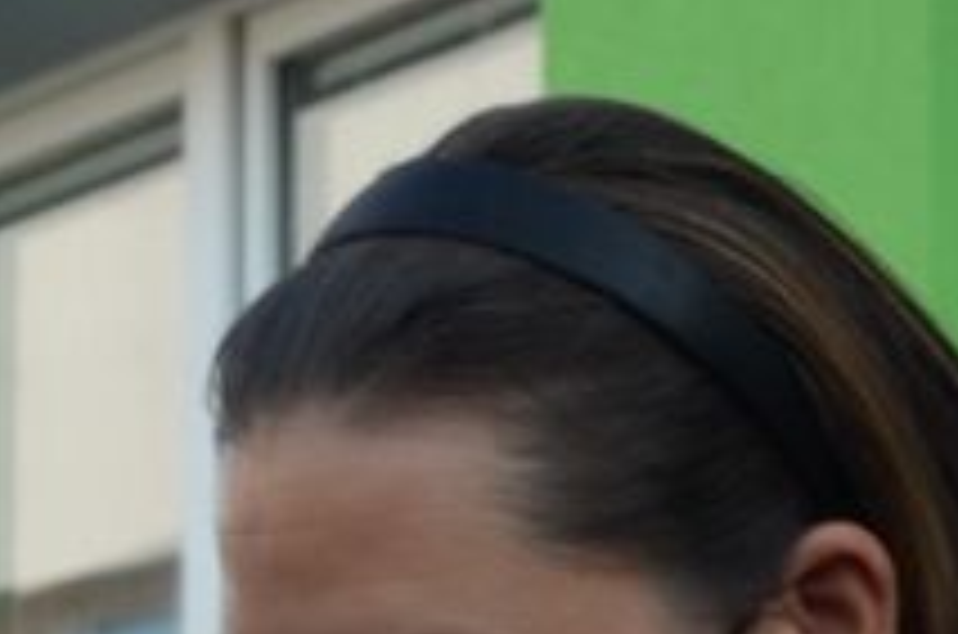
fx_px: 11391
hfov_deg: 4.8
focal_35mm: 429
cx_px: 1430
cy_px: 1299
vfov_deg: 3.2
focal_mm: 38
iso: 200
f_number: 6.3
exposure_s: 1/160
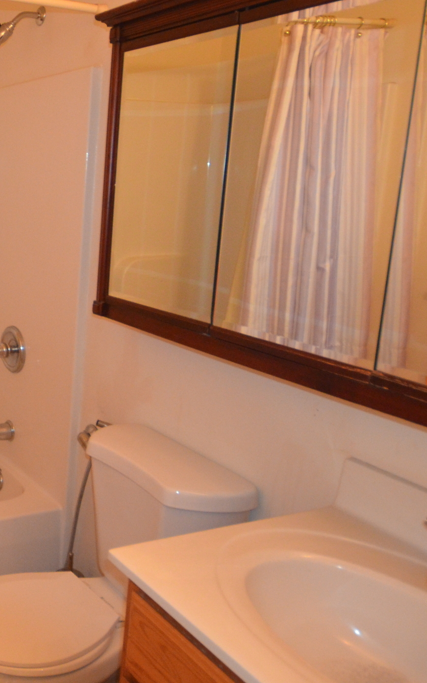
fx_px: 652
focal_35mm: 35
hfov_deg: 30.4
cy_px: 294
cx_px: -96
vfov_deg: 55.1
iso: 1100
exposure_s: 1/60
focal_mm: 10
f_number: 4
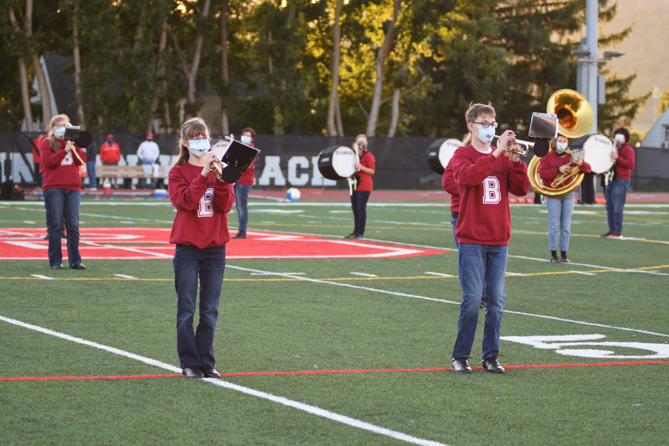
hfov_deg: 17.1
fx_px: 2230
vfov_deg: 11.4
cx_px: 334
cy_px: 223
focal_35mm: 120
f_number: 2.8
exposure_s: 1/200
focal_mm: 80
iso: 200
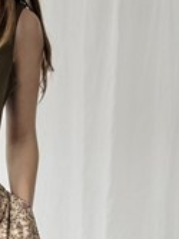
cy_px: 194
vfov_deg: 12.9
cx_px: -90
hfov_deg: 9.4
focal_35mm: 153
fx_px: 1056
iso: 64
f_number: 1.78
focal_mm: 6.76
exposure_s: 1/288
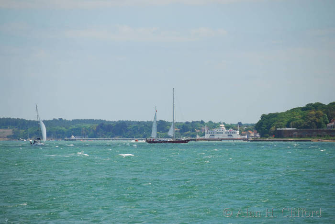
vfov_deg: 4.6
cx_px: 168
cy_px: 112
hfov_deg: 6.9
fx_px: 2794
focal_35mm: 300
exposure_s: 1/400
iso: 100
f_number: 5.6
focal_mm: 200
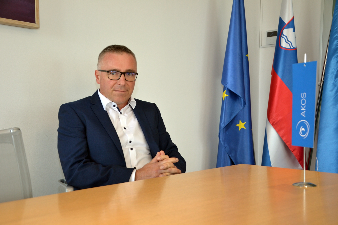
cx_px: 169
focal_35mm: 48
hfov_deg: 41.1
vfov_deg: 28.1
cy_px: 112
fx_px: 451
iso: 400
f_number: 4.2
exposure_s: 1/30
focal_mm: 32
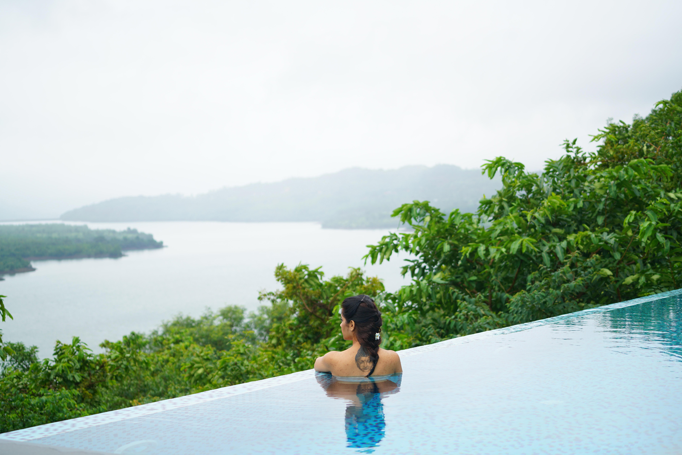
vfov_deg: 19.5
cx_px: 341
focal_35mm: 70
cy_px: 228
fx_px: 1326
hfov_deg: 28.8
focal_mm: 70
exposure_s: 1/250
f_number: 4
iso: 100
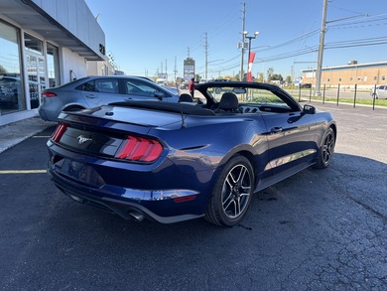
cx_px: 191
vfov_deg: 49.8
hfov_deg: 63.4
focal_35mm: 28
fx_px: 313
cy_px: 137
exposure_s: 1/987
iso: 50
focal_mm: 5.96
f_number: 1.6
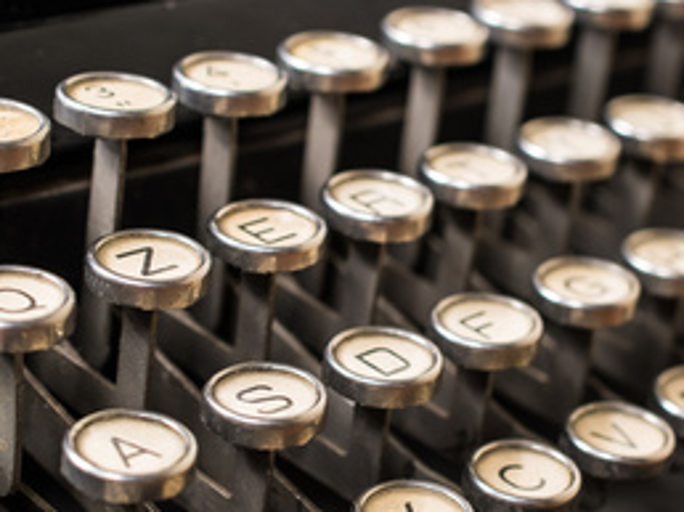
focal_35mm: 95
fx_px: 1875
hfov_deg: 20.6
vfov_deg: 15.5
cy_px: 344
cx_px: 456
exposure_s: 1/50
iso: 640
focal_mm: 40
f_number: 5.6
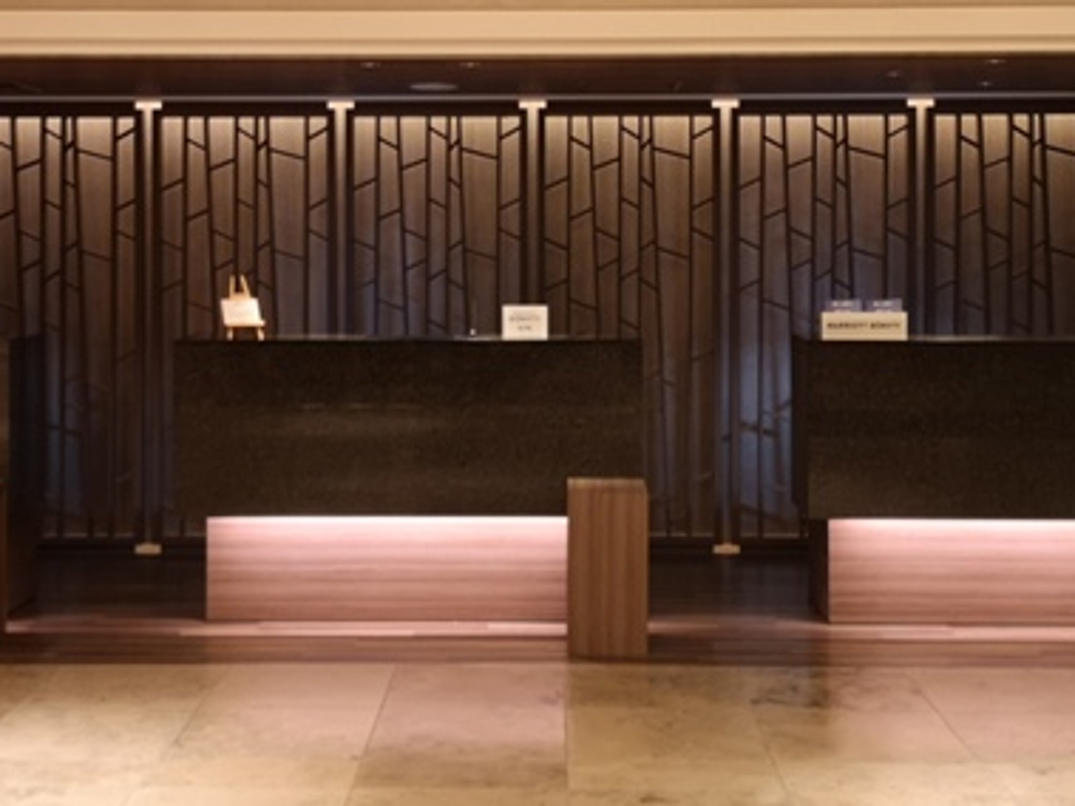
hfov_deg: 33.8
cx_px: 513
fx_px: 1770
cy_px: 233
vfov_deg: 25.4
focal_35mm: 57
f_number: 1.8
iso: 320
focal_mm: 3.95
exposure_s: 1/33.3
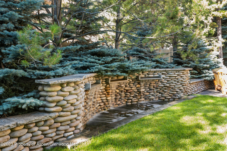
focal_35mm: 35
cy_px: 76
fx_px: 221
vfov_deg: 37.9
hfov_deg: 54.4
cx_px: 114
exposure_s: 1.3
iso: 50
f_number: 22
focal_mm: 35
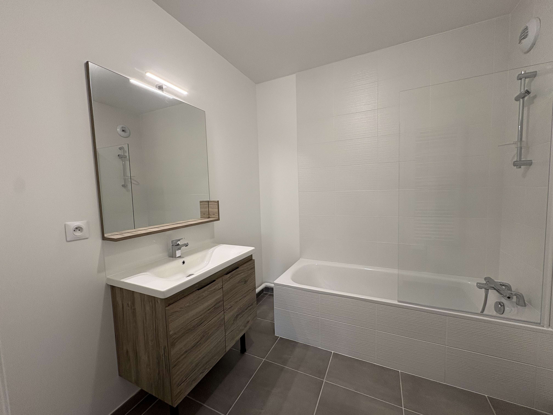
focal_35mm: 14
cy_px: 208
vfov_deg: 85.7
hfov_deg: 102.1
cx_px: 276
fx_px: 224
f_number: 2.2
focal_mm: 2.22
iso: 125
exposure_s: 1/50
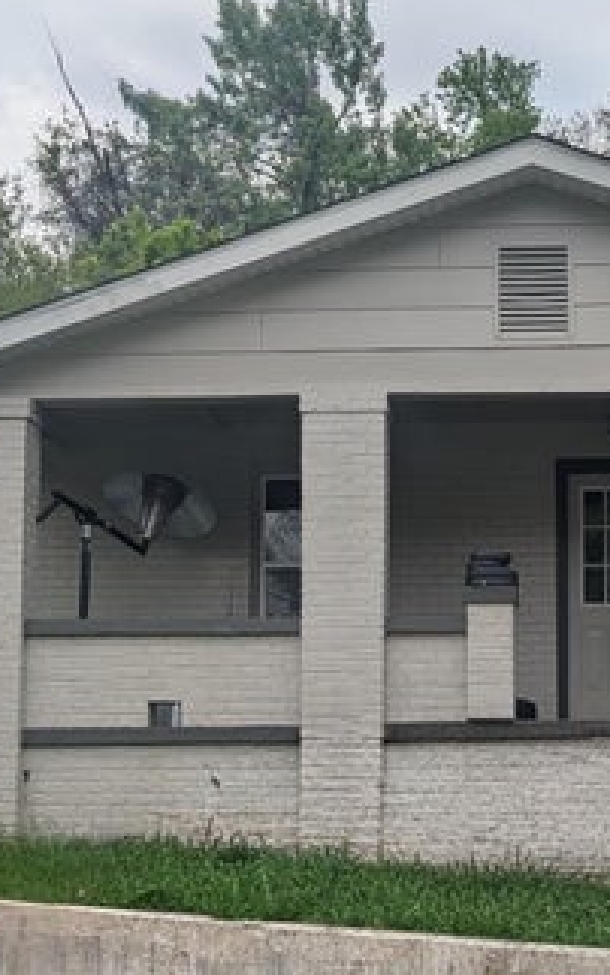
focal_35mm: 67
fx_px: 1781
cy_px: 592
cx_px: 562
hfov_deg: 19.1
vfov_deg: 30.5
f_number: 1.68
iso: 20
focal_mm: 6.9
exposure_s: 1/1418
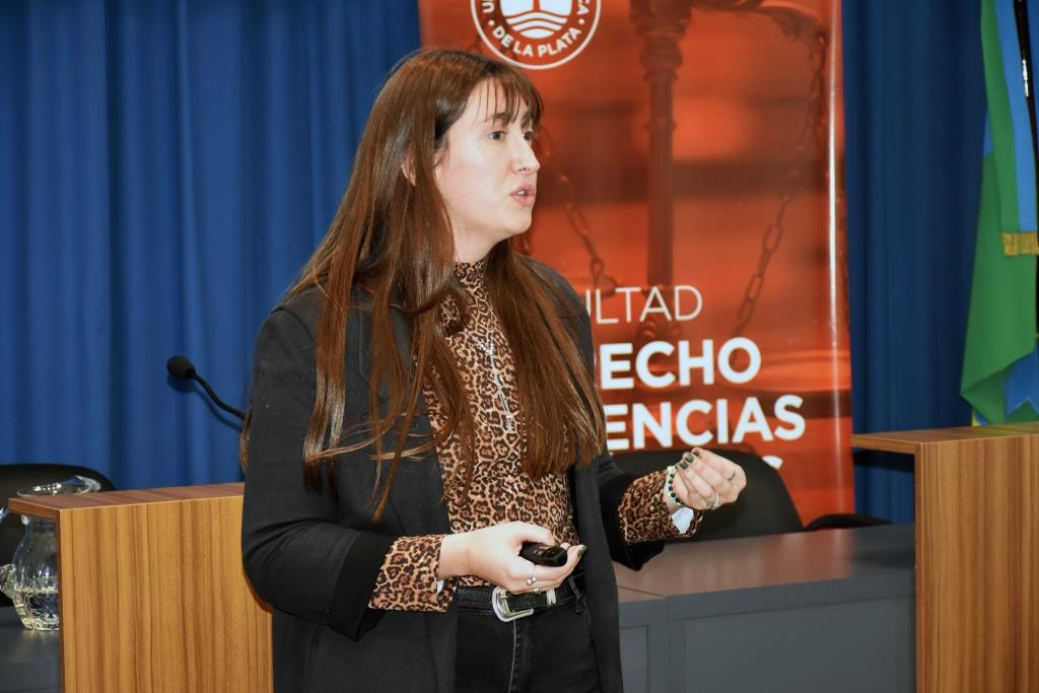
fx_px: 3247
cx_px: 520
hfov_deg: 18.2
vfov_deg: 12.2
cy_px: 346
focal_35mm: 112
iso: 1600
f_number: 5.6
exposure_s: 1/60
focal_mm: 75
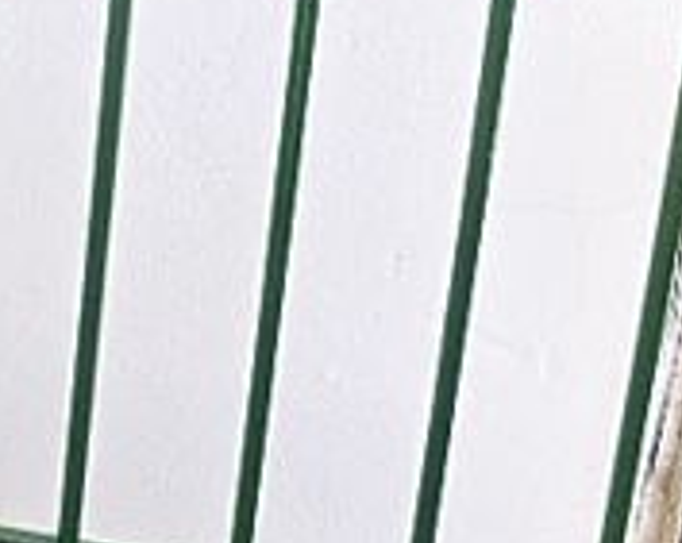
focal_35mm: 109
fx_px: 2196
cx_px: -476
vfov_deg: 14.0
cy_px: 96
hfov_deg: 15.6
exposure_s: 1/200
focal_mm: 5
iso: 80
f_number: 2.8
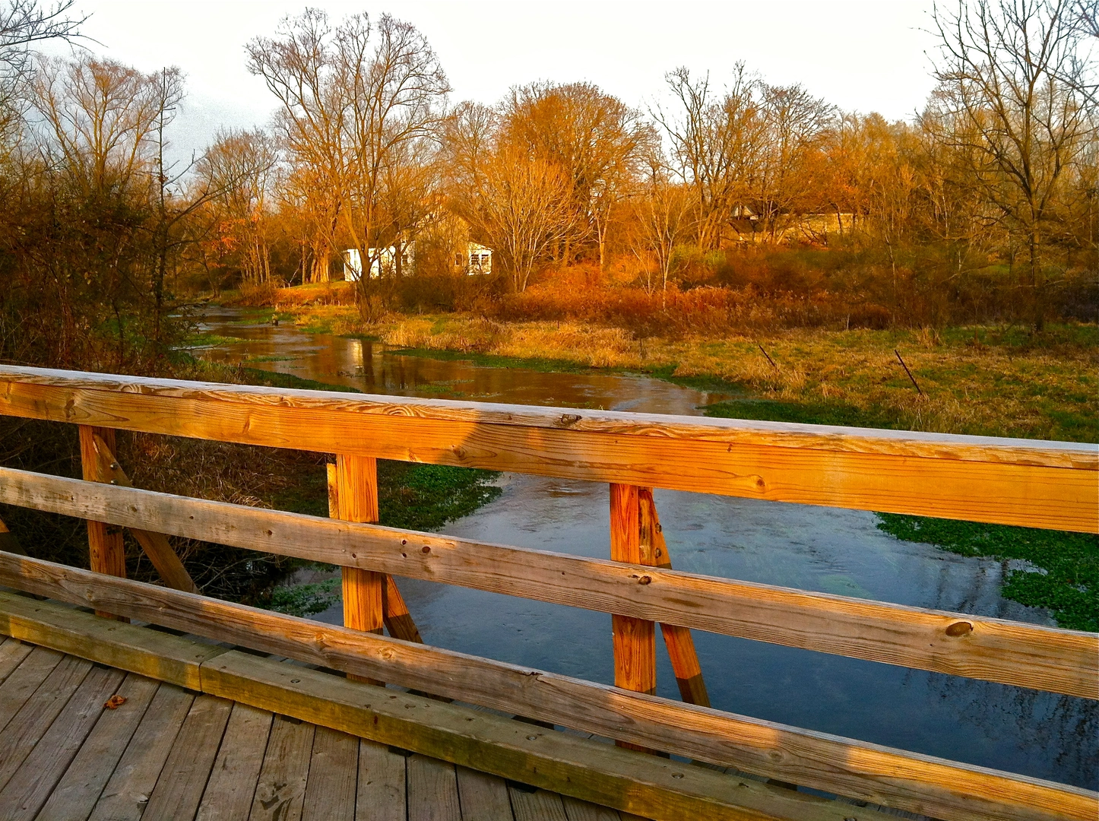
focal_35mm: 35
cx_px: 550
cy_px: 410
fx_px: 1110
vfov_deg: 40.6
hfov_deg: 52.7
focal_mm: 3.85
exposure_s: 1/188
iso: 80
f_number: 2.8
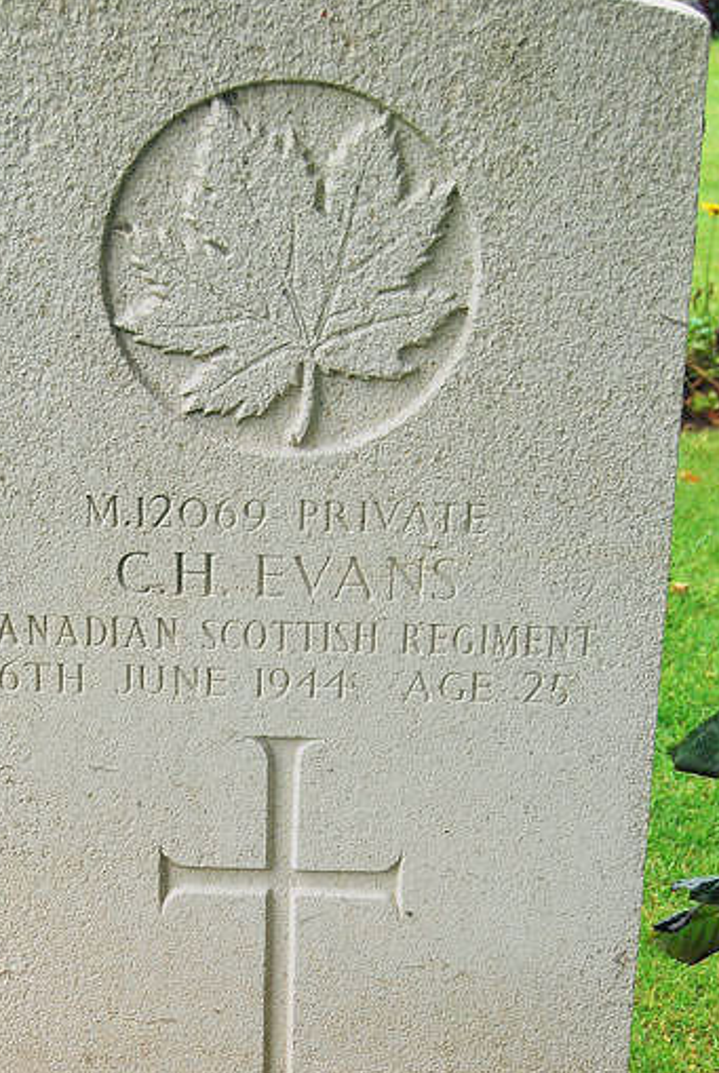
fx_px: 2445
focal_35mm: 82
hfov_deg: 16.7
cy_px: 873
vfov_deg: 24.3
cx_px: 261
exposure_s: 1/160
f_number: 6.3
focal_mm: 31
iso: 200
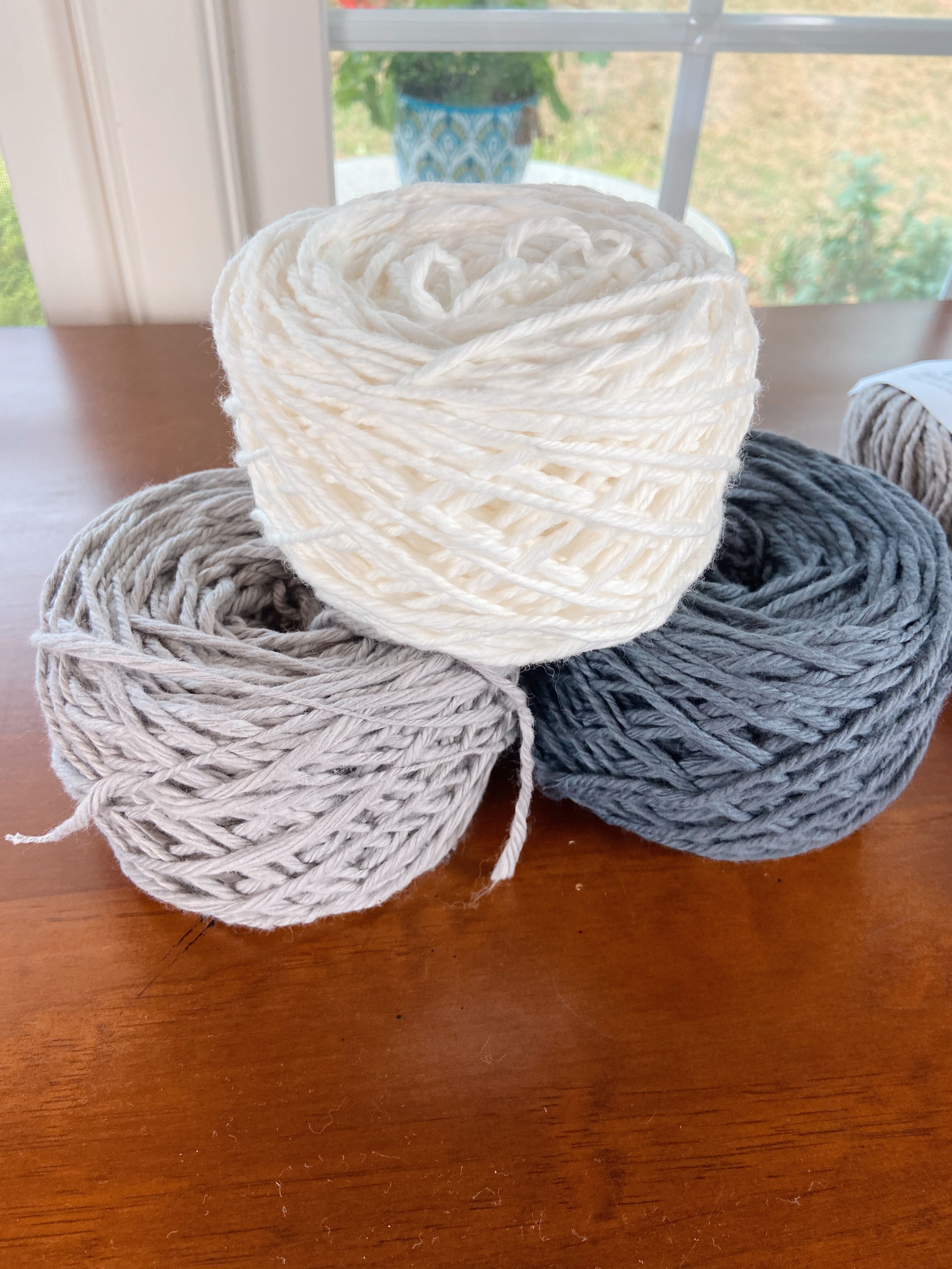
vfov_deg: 67.3
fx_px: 953
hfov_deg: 53.1
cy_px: 634
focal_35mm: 26
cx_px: 476
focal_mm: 4.25
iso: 100
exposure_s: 1/120
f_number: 1.8
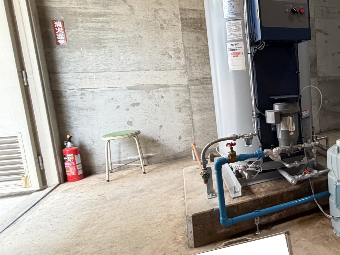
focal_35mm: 27
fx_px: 265
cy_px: 109
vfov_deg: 51.2
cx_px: 321
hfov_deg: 54.6
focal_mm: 2.22
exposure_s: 1/50
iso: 250
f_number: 2.2
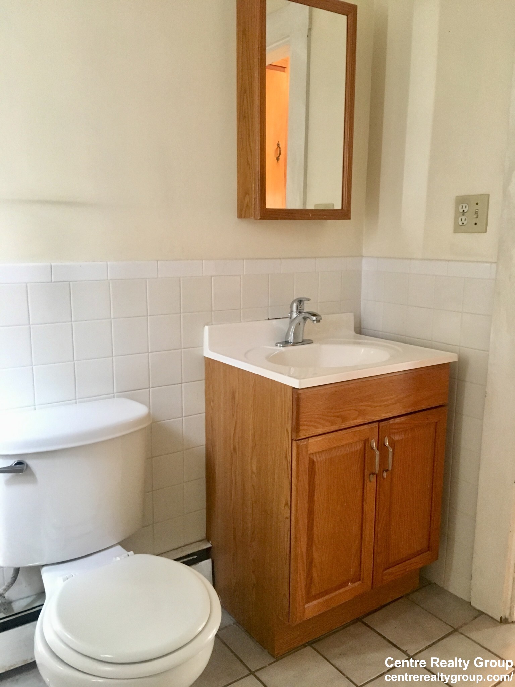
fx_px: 575
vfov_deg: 61.7
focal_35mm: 29
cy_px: 344
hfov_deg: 48.2
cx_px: 258
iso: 200
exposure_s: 1/24
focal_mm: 4.15
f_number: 2.2
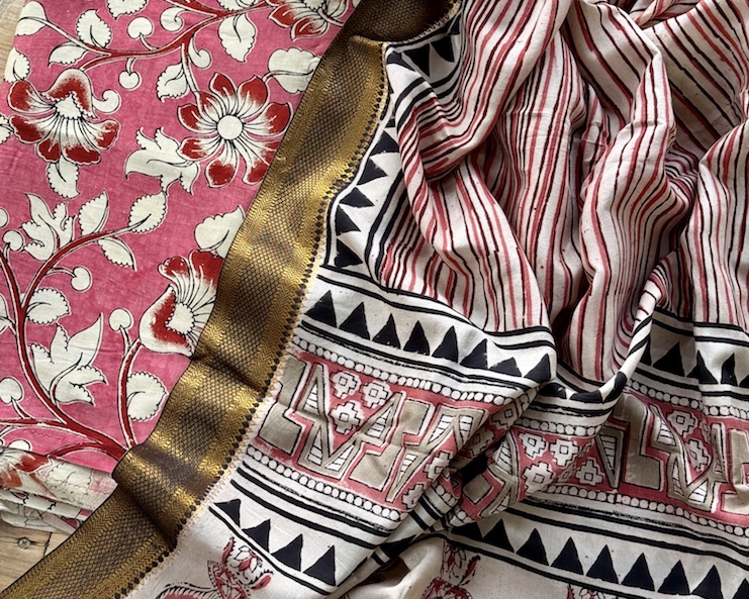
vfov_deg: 24.1
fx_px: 1397
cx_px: 372
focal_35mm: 63
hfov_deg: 30.0
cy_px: 189
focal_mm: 6.76
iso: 64
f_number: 1.78
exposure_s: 1/399
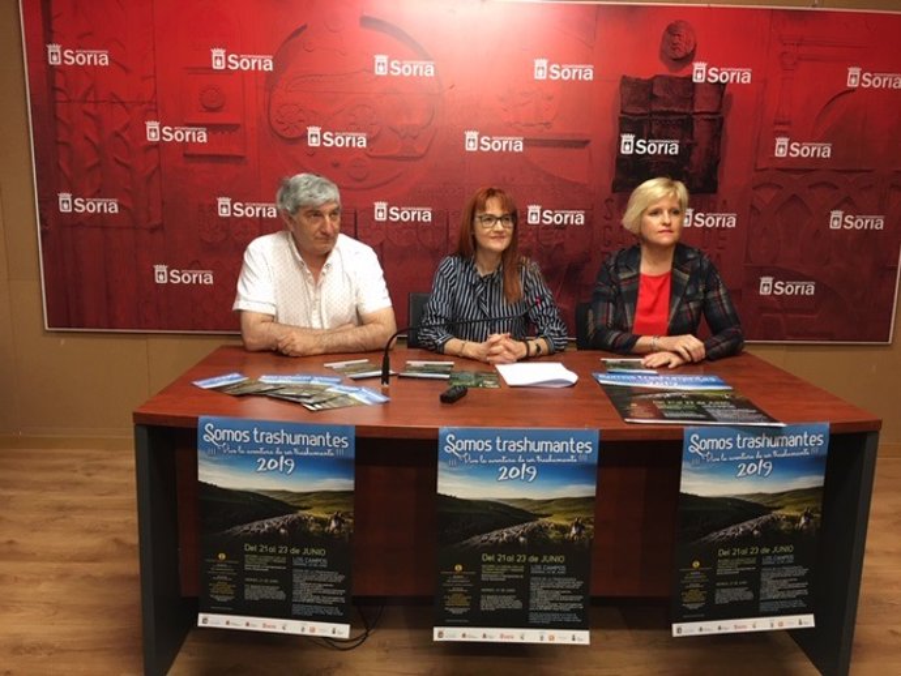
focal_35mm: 29
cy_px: 338
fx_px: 755
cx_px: 450
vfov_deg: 48.3
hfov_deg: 61.6
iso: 125
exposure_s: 1/33
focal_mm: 4.15
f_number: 2.2
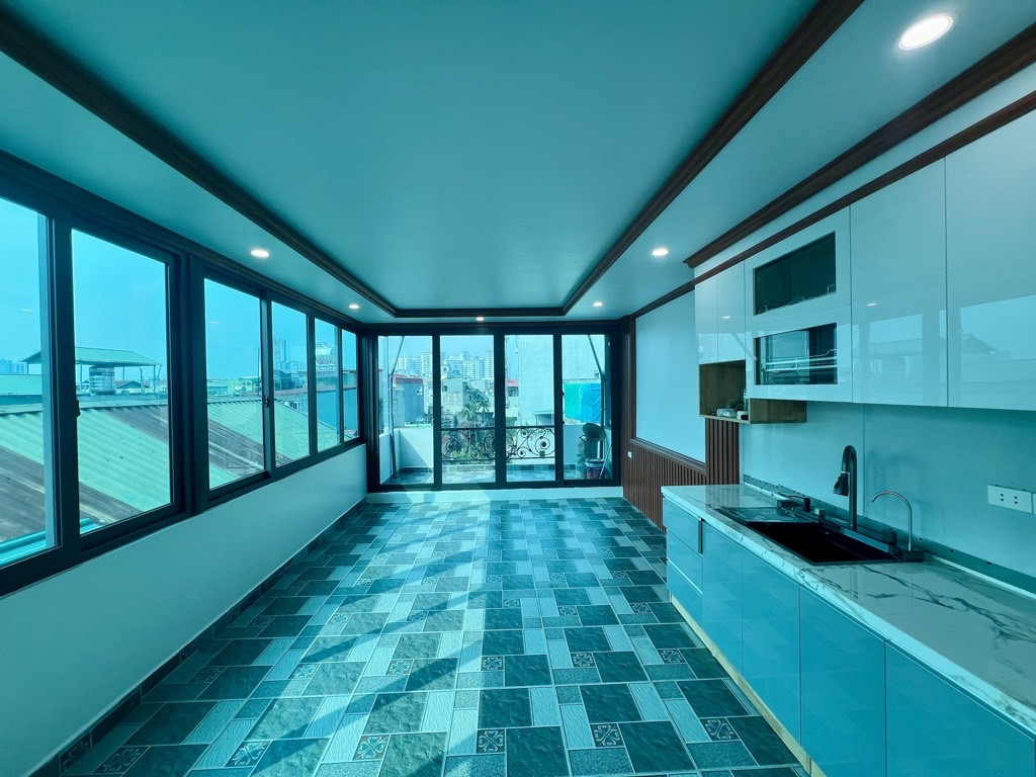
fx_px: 389
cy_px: 388
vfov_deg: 89.9
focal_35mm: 13
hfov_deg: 106.2
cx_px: 518
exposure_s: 1/236
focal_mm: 1.57
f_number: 1.8
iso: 32
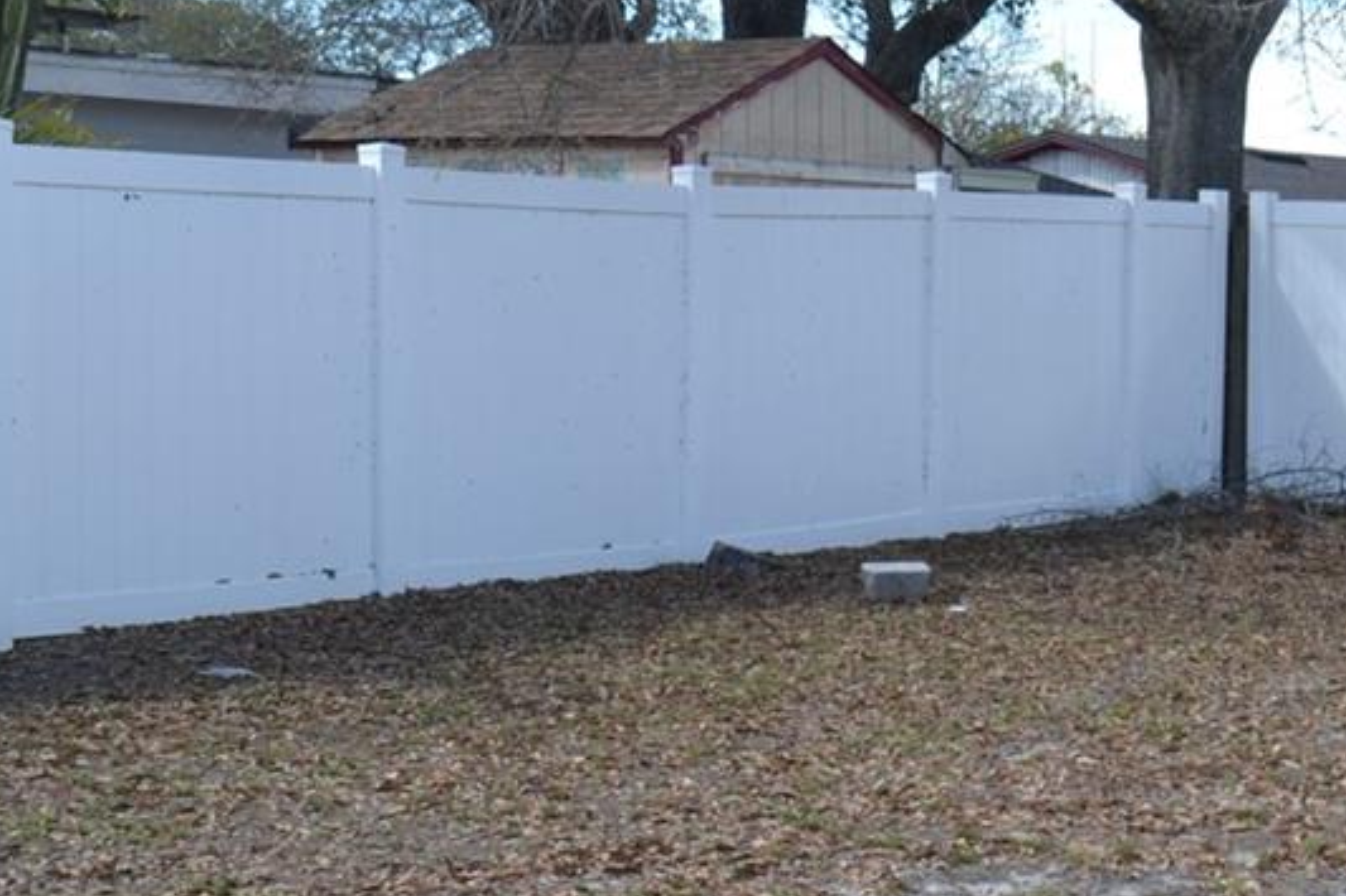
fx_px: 2859
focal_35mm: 76
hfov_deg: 25.1
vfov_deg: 17.8
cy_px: 487
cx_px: 1386
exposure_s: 1/160
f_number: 6.3
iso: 100
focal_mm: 17
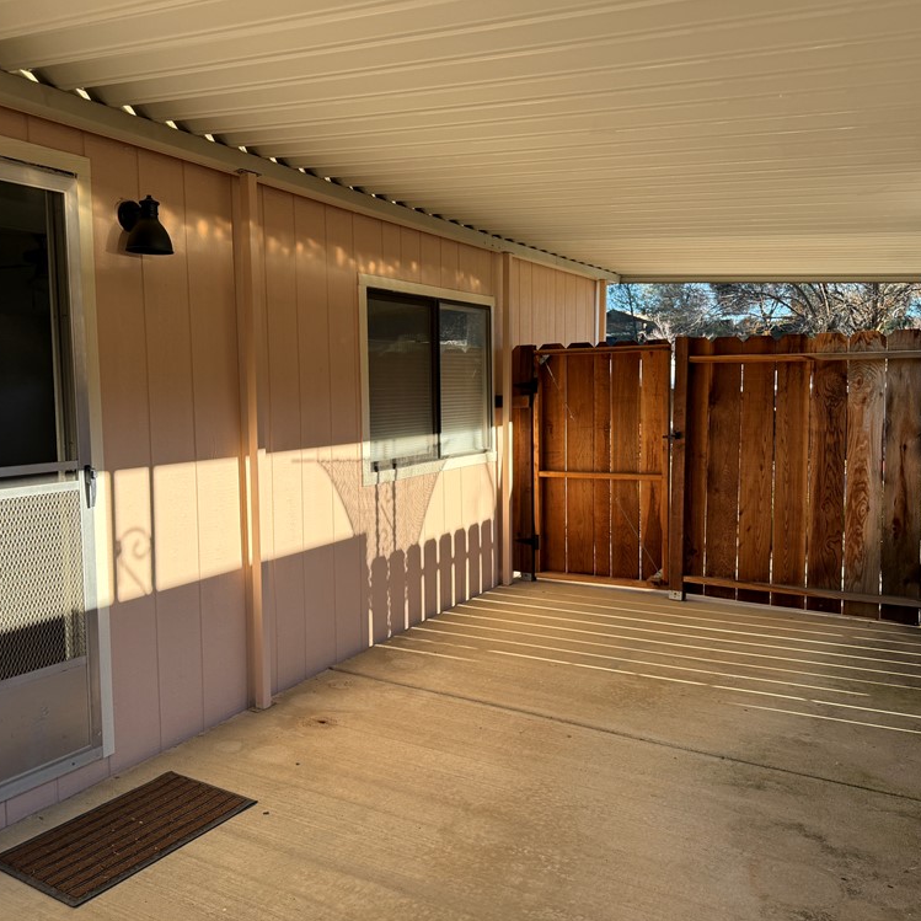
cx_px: 395
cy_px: 451
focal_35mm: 29
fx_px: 873
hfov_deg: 55.4
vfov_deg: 55.6
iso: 100
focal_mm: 6.76
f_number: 1.78
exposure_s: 1/1292
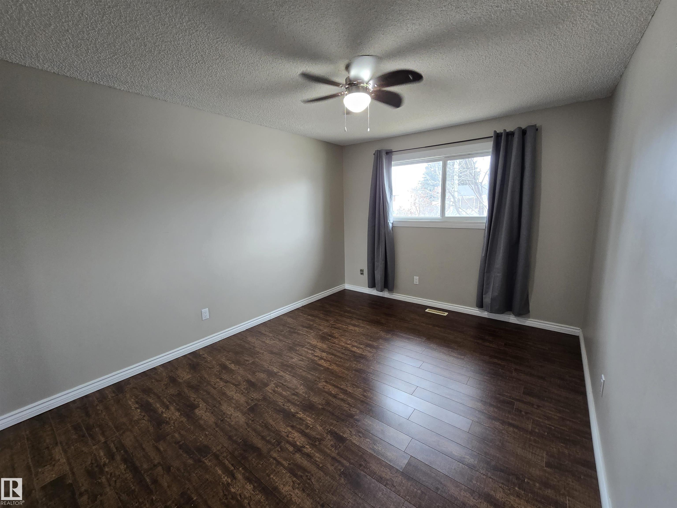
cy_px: 254
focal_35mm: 13
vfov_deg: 89.9
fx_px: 254
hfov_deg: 106.2
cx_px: 338
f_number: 2.2
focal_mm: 2.2
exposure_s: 1/60
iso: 125
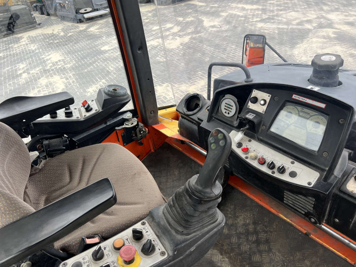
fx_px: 267
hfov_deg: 67.3
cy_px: 134
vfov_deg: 53.1
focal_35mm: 26
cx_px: 178
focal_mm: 5.7
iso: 50
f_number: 1.5
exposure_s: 1/797
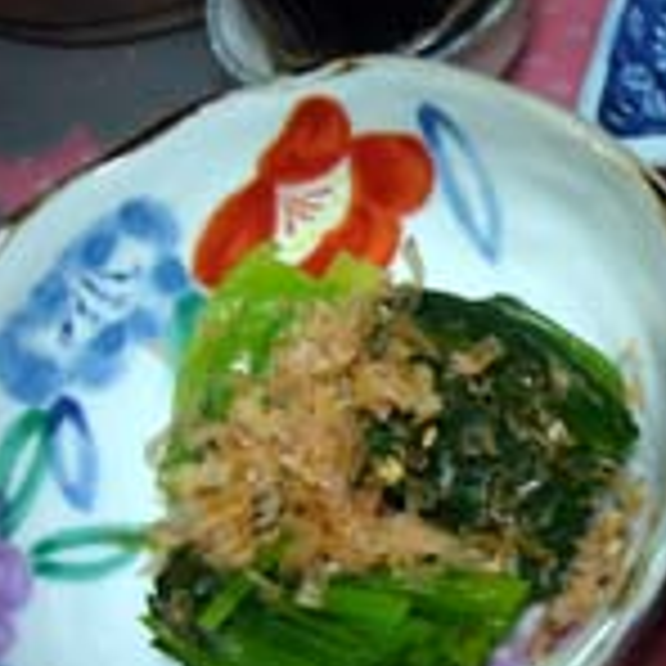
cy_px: 353
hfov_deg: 22.1
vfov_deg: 23.7
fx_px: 1589
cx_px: 778
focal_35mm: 73
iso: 80
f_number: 2.8
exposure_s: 1/8
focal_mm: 5.8
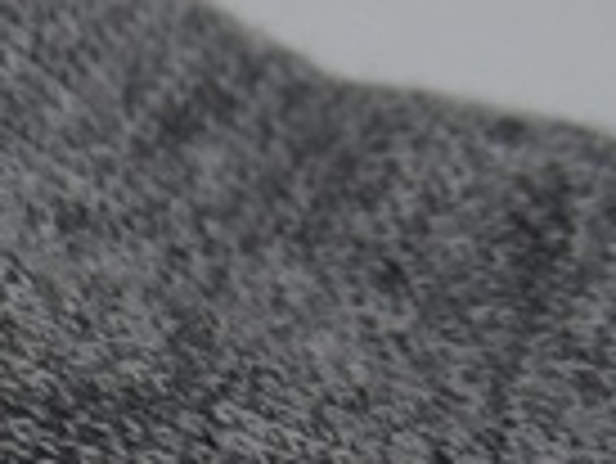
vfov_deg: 10.2
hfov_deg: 13.8
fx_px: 2476
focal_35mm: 139
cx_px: -112
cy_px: 800
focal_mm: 8.1
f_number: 2.8
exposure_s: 1/80
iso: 100
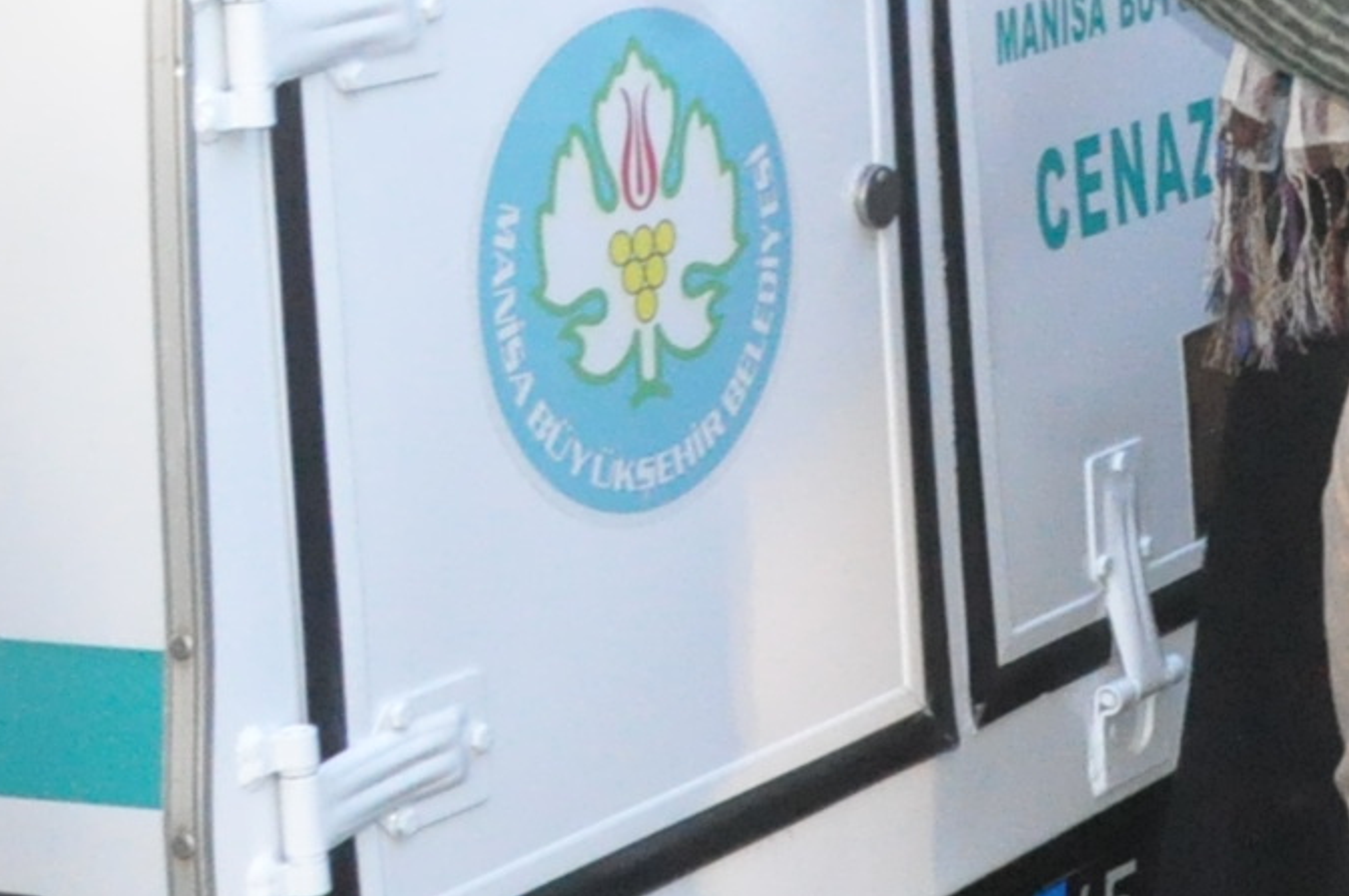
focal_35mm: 129
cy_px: -64
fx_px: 4828
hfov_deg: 13.5
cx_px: 2748
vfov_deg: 10.5
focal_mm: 18
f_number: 14
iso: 3200
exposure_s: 1/200
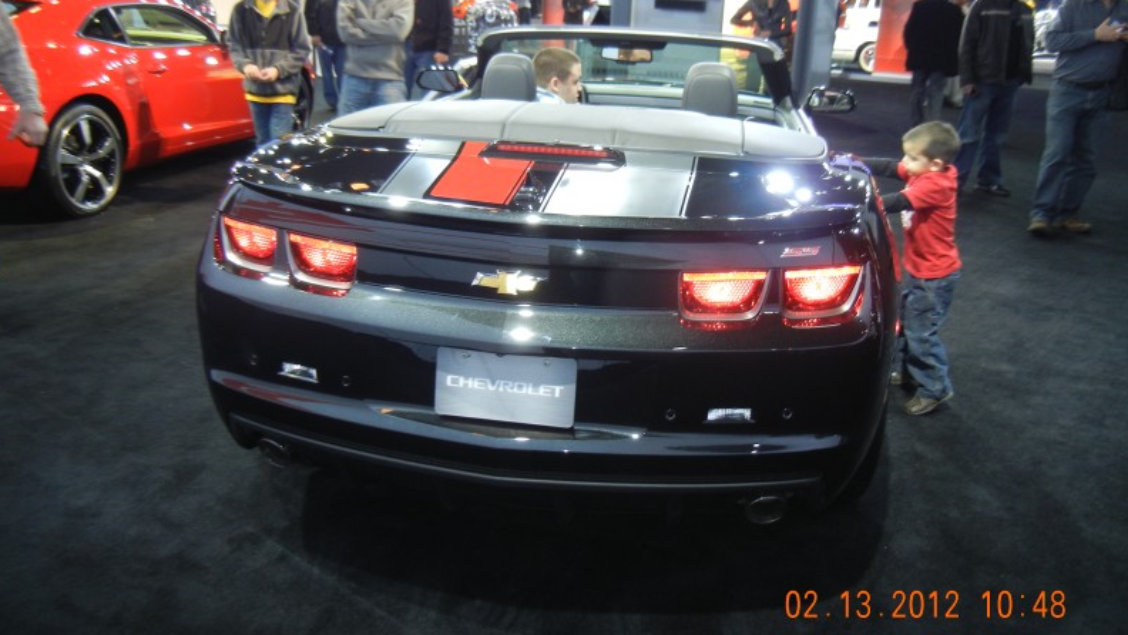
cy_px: 266
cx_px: 565
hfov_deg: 59.5
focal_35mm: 33
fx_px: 987
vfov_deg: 35.6
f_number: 3.5
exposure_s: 1/30
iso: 200
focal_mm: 5.4
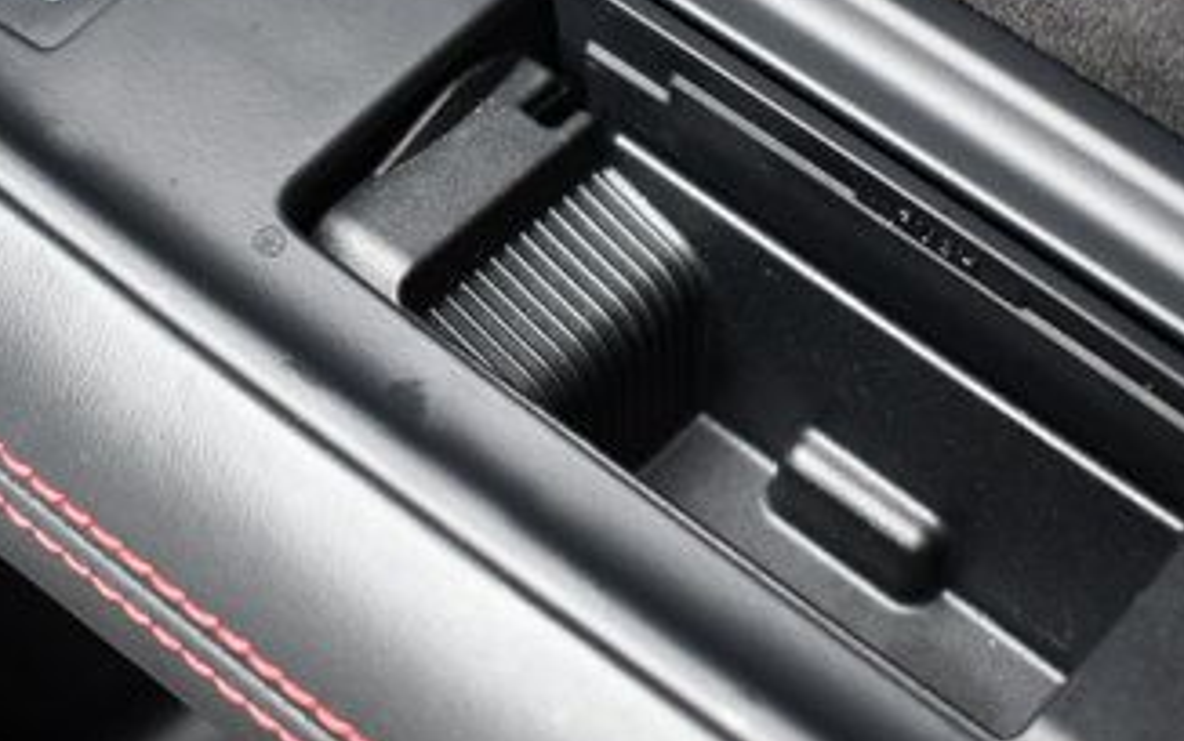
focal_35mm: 84
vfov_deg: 15.6
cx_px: 679
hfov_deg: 24.6
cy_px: 314
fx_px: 2711
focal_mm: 28
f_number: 4.2
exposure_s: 1/125
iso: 1250
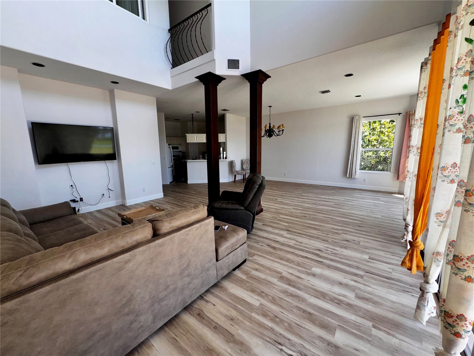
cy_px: 178
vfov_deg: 85.7
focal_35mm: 14
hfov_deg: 102.1
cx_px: 237
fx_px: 192
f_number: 2.2
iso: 32
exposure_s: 1/190
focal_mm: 2.22
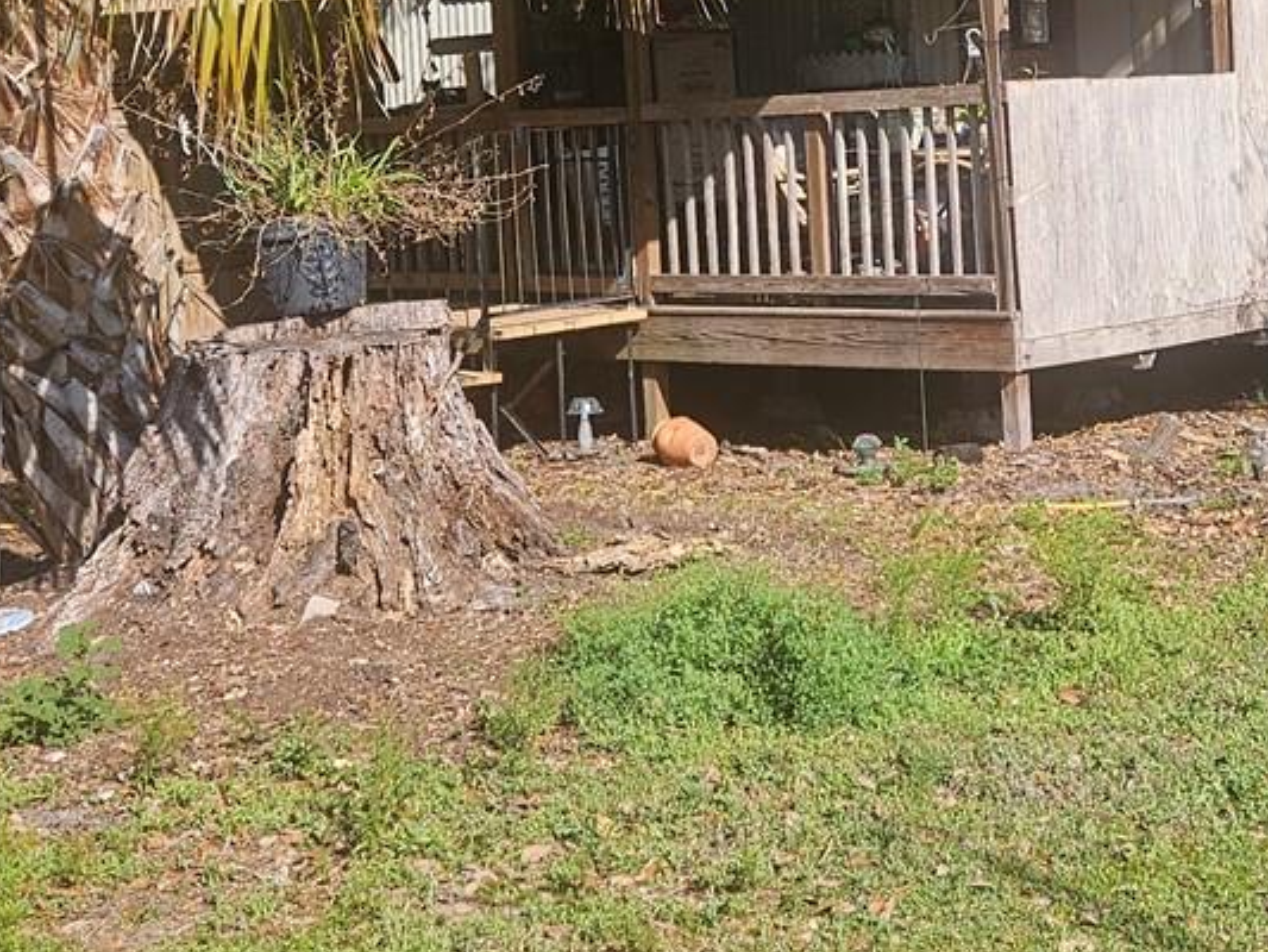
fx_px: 2528
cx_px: 997
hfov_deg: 27.6
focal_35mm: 69
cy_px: 145
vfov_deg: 21.0
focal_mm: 5.4
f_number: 1.8
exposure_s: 1/1096
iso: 25
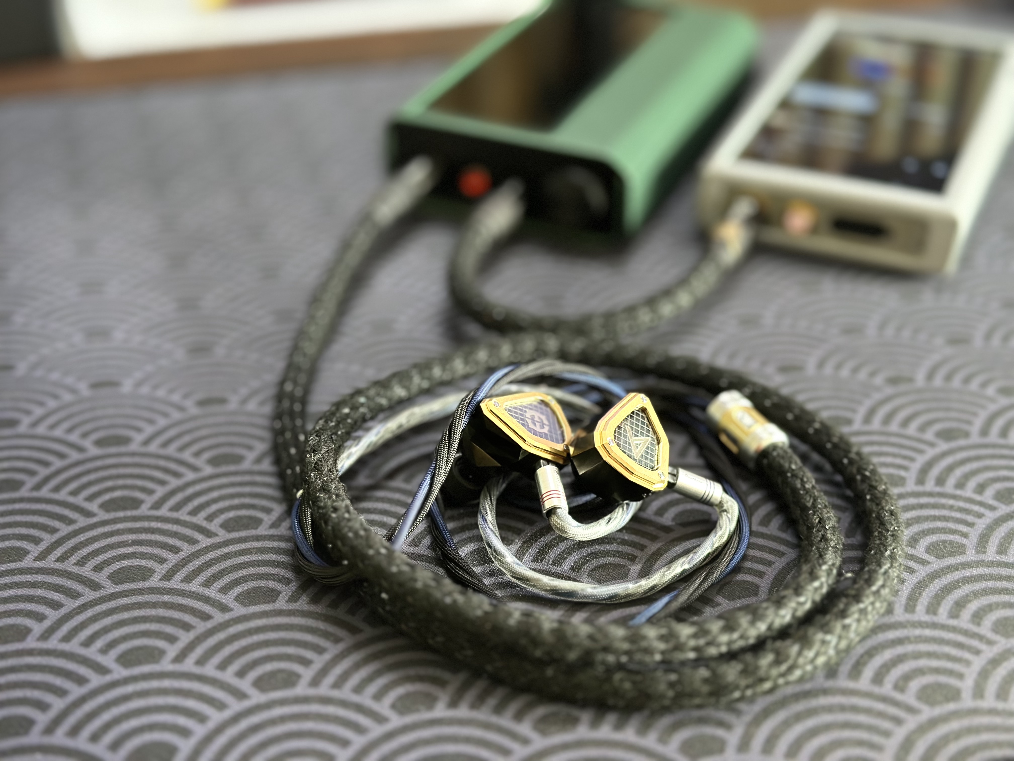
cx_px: 507
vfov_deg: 30.3
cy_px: 380
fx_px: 1406
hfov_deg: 39.7
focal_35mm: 48
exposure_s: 1/40
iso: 400
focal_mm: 6.86
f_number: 1.78
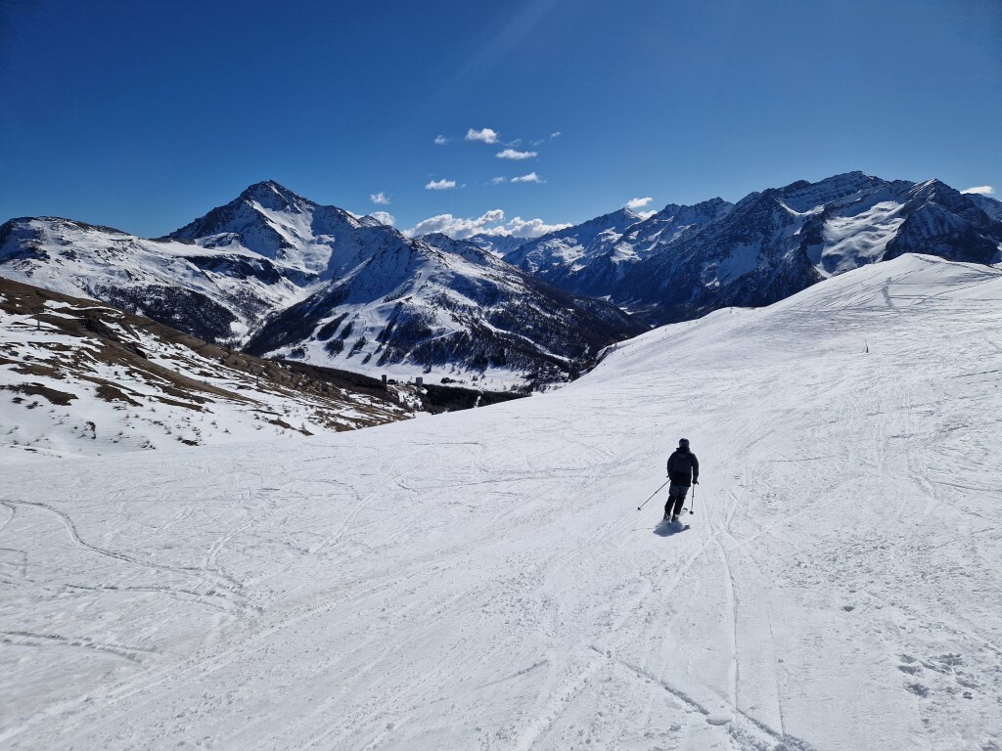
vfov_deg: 58.9
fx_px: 666
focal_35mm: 23
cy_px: 376
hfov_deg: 73.9
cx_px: 501
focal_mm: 5.4
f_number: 1.8
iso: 50
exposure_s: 1/7440
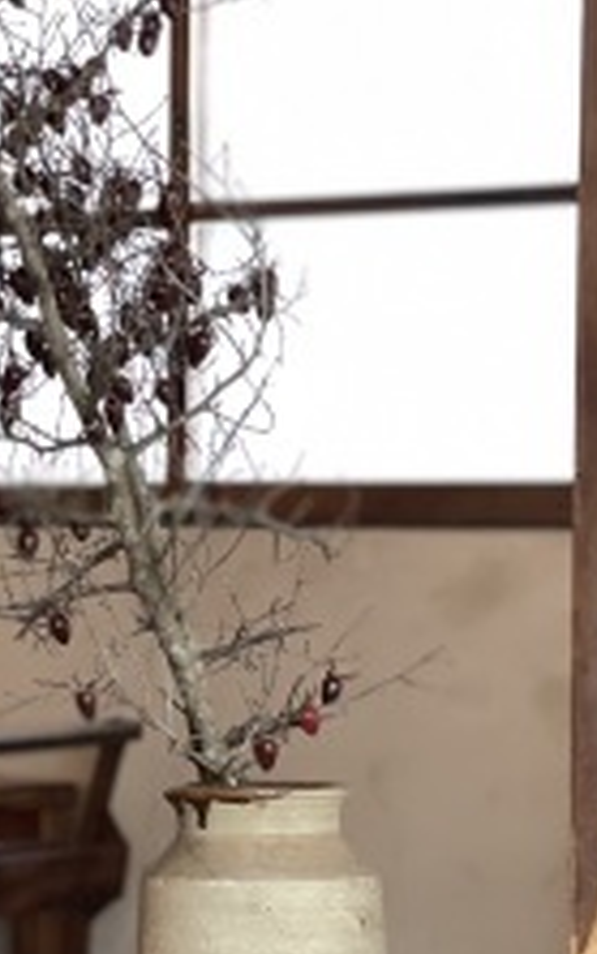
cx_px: 253
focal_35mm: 160
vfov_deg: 12.9
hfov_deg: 8.2
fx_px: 4160
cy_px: 967
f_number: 2
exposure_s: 1/100
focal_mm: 6
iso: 125
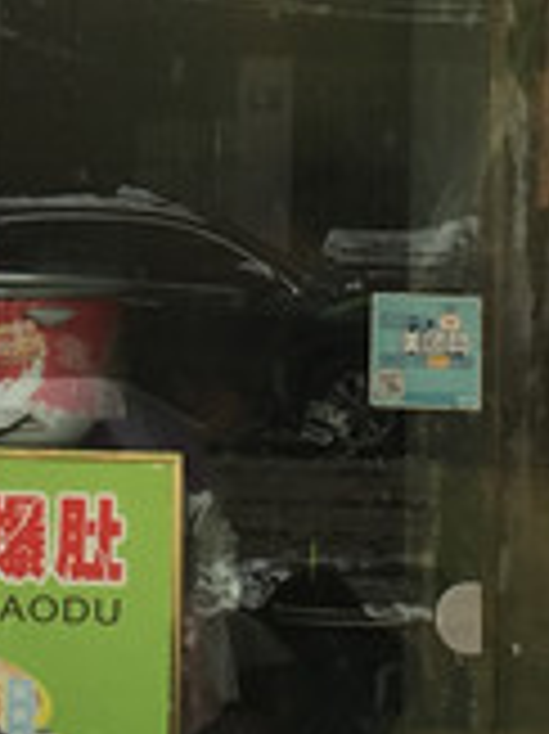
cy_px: -288
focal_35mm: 154
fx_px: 3261
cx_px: 284
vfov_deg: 12.3
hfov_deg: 9.6
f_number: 2.2
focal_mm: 4.15
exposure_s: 1/117
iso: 32
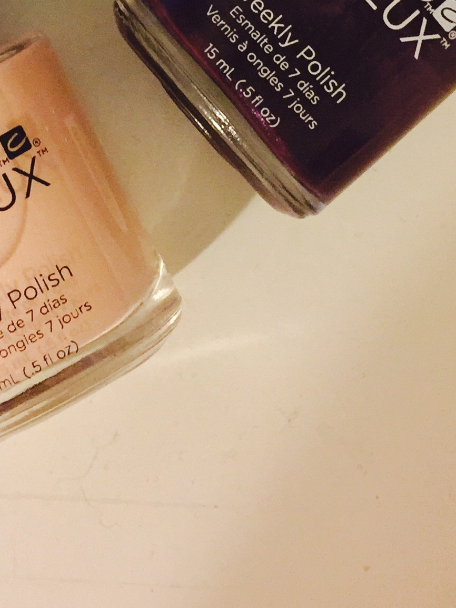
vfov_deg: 22.0
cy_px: -122
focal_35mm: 82
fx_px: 1440
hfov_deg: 17.9
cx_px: 100
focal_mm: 4.15
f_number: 2.2
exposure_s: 1/17
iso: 250
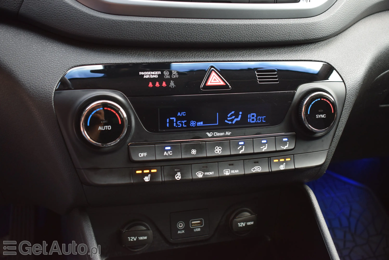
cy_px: 130
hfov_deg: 44.9
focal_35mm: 44
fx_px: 470
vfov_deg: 30.9
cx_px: 194
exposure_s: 1/60
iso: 800
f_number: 4.2
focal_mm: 29
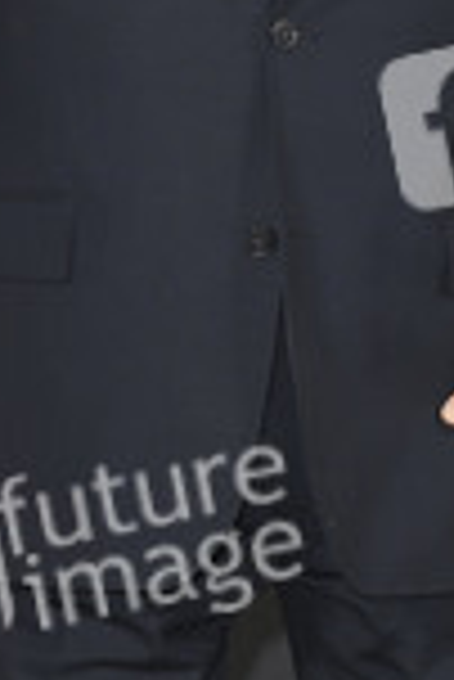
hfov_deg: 6.7
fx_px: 3888
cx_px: 202
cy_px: -122
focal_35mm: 206
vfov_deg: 9.8
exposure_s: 1/320
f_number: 5
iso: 2000
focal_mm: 78
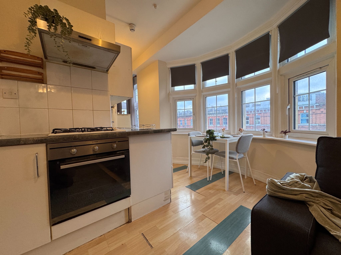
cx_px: 170
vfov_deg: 85.7
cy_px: 128
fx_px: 138
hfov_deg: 102.1
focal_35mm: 14
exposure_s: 1/100
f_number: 2.2
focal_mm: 2.22
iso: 200
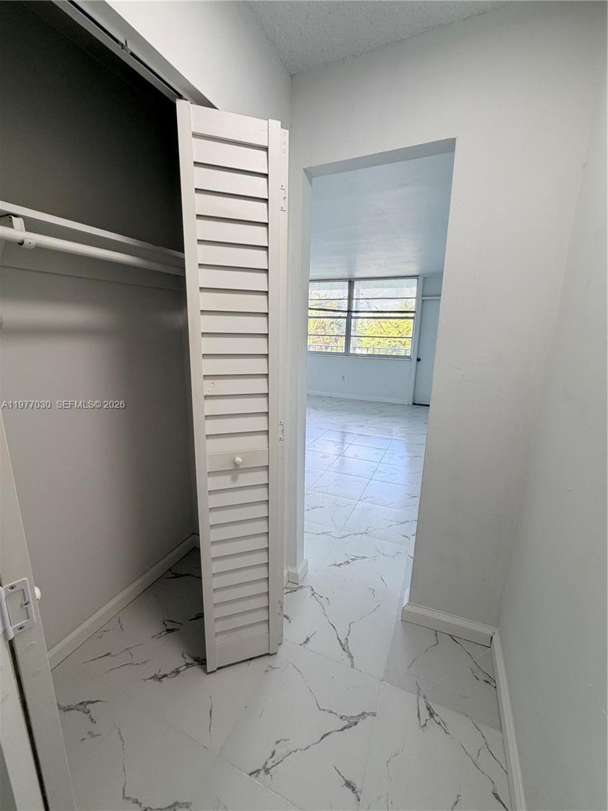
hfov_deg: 85.7
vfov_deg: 102.1
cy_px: 406
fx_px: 328
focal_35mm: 14
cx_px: 304
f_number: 2.2
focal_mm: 2.22
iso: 100
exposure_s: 1/120
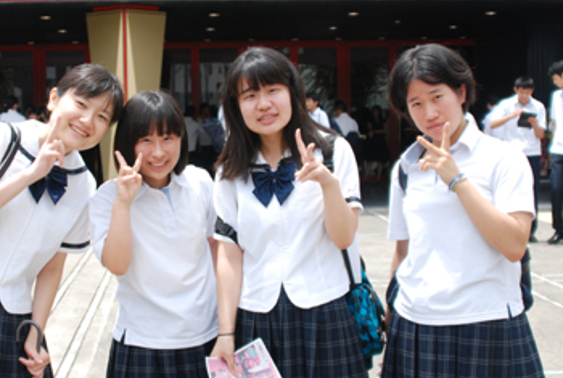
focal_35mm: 72
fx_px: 1128
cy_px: 148
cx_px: 241
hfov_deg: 28.0
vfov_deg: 19.0
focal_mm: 28
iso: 400
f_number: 4
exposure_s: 1/1600
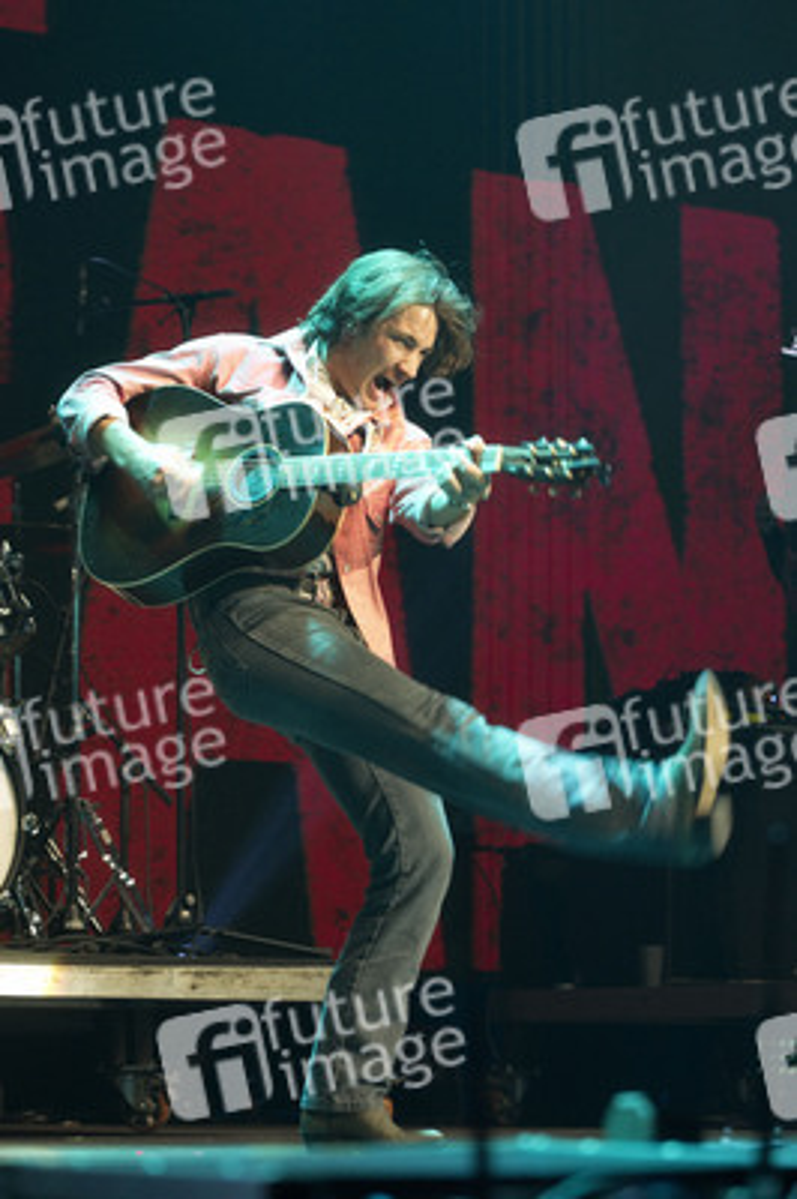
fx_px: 2595
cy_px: 600
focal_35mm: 78
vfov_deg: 26.0
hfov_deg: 17.5
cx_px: 398
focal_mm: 78
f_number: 3.2
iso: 1600
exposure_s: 1/200
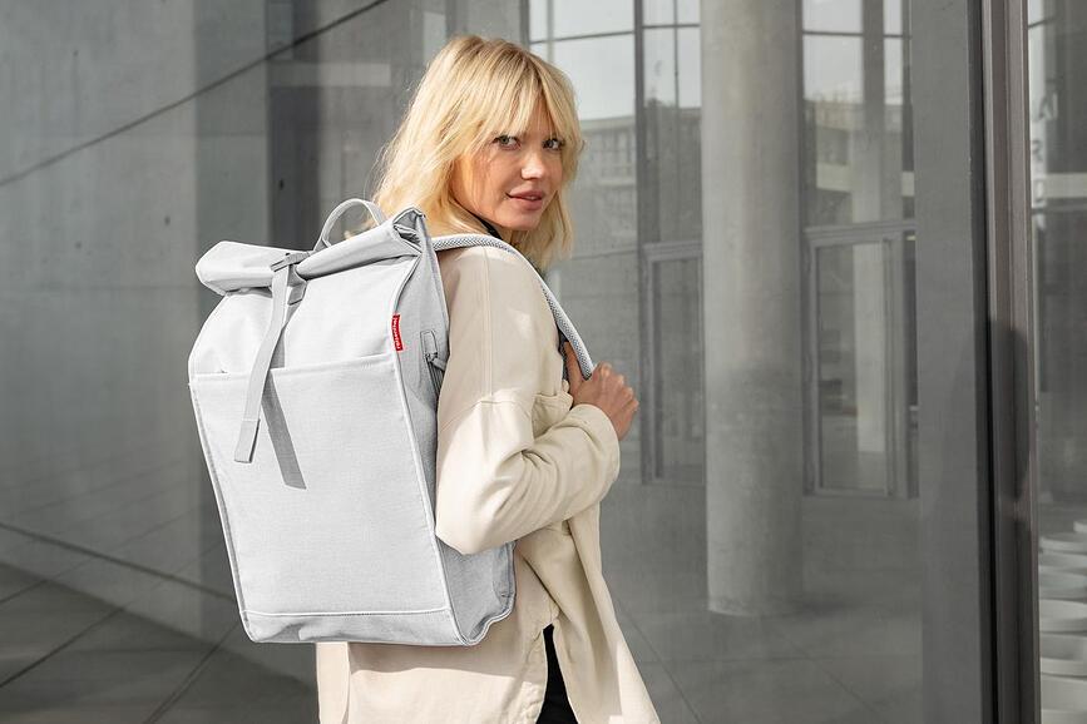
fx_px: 1359
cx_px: 544
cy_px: 362
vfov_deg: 29.9
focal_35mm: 45
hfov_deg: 43.6
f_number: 7.1
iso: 800
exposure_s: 1/200
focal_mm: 45
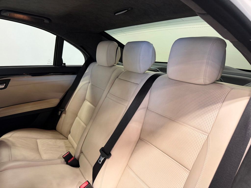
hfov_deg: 71.6
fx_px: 174
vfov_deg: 56.8
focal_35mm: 24
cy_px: 94
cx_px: 126
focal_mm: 6.76
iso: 200
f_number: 1.78
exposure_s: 1/120
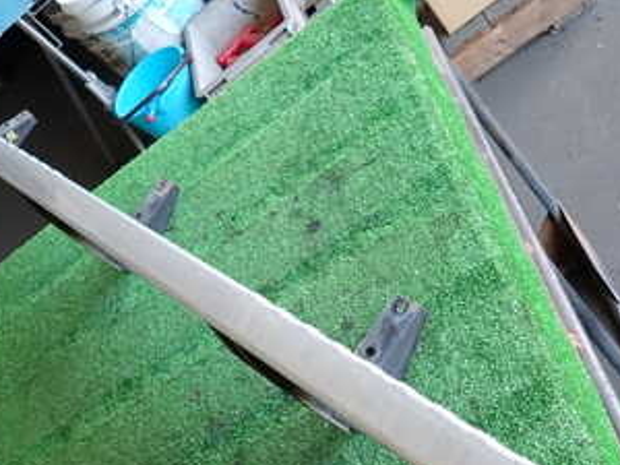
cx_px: 424
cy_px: 380
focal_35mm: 50
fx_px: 896
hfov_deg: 37.7
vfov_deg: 28.4
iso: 160
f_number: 2
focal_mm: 4.5
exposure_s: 1/60
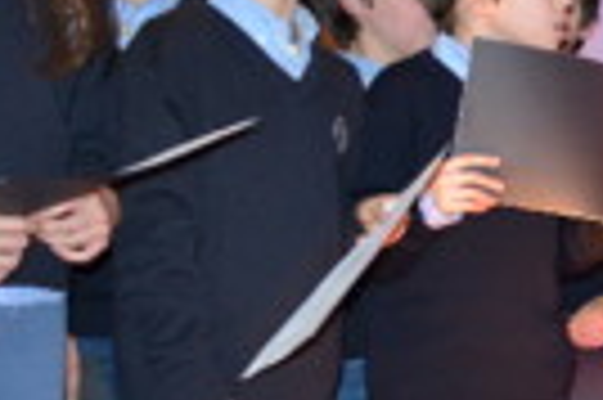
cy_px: 220
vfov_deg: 13.5
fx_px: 1690
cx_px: 958
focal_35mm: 101
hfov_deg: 17.7
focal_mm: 18
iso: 1250
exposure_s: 1/60
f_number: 3.5
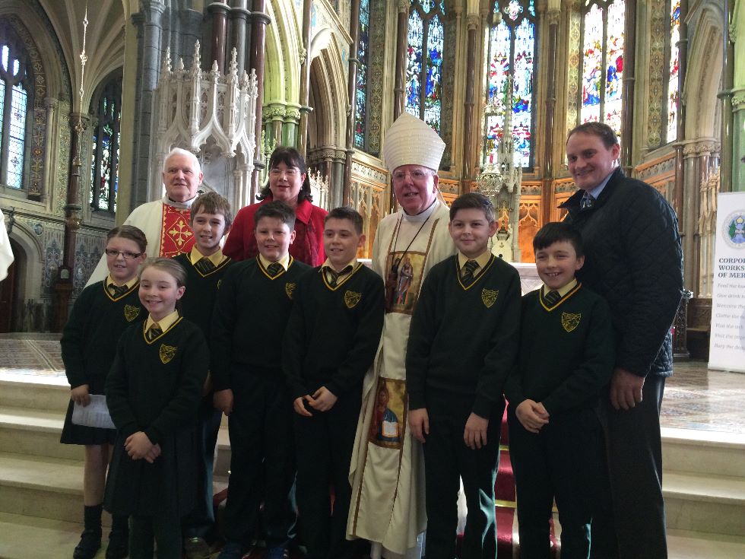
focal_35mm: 29
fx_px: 624
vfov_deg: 48.2
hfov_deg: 61.7
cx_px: 372
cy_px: 280
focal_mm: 4.15
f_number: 2.2
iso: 200
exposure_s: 1/33
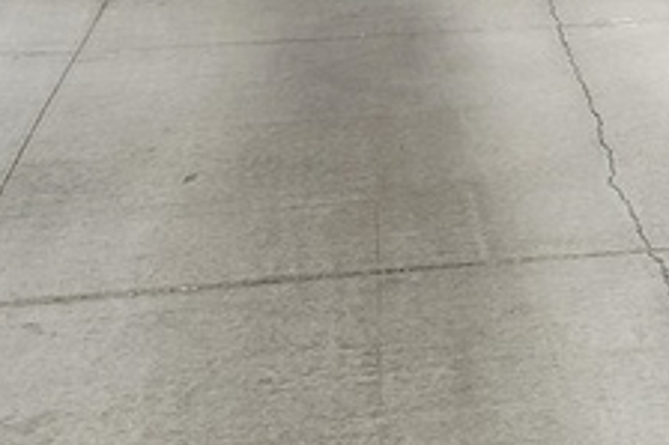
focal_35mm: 123
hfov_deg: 15.4
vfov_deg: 10.4
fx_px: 2284
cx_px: 993
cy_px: -370
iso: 400
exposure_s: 1
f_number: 8
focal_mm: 17
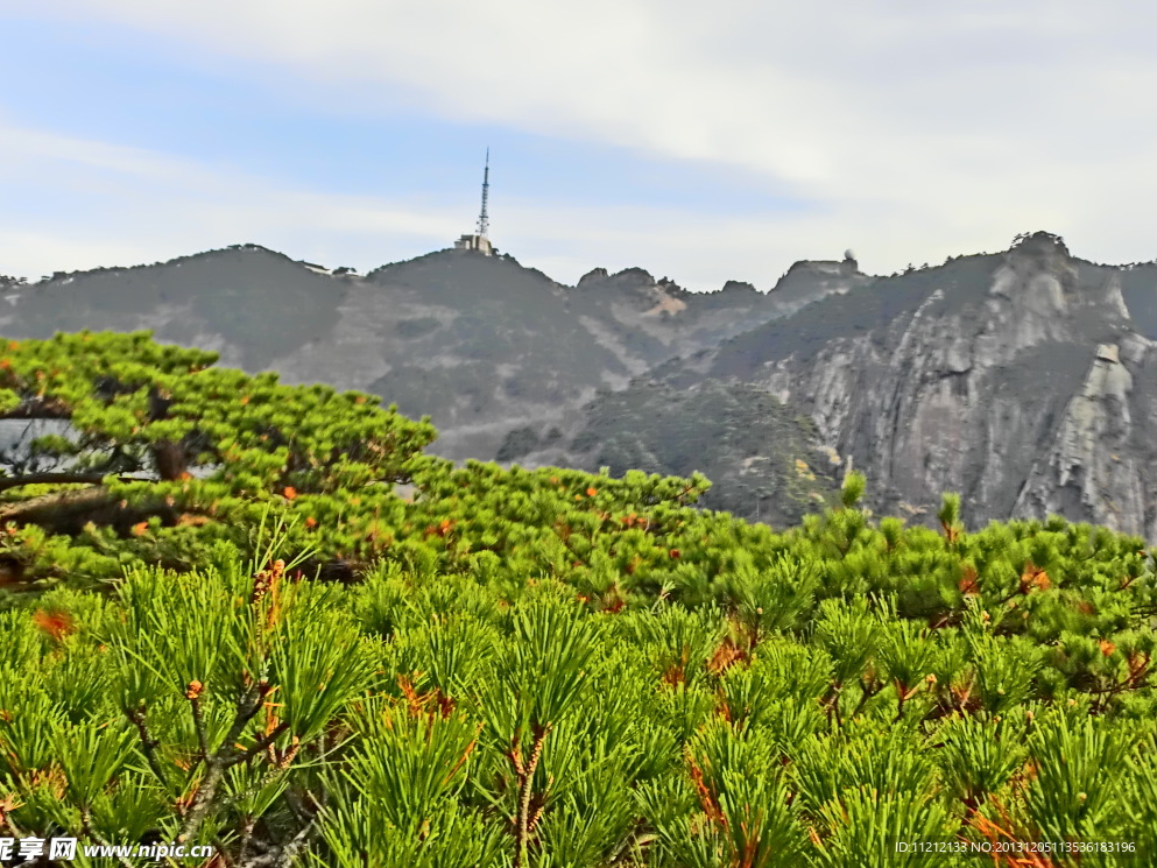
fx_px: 1103
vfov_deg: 43.0
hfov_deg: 55.3
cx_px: 563
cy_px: 423
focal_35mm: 33
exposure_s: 1/100
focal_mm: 5.7
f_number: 3.8
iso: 80
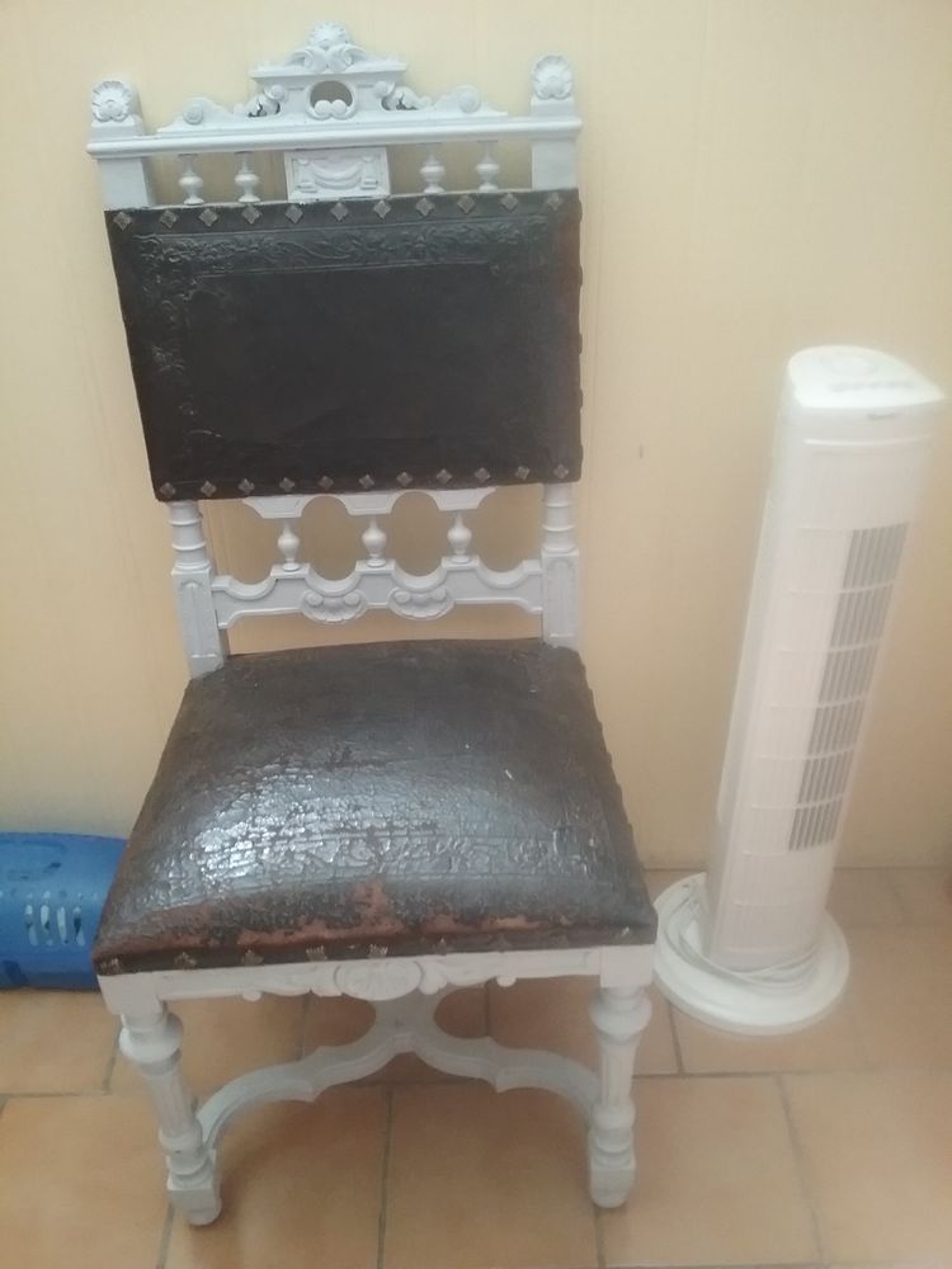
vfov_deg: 58.4
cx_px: 476
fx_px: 1137
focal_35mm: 31
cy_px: 634
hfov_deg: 45.4
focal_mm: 3.3
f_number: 2.2
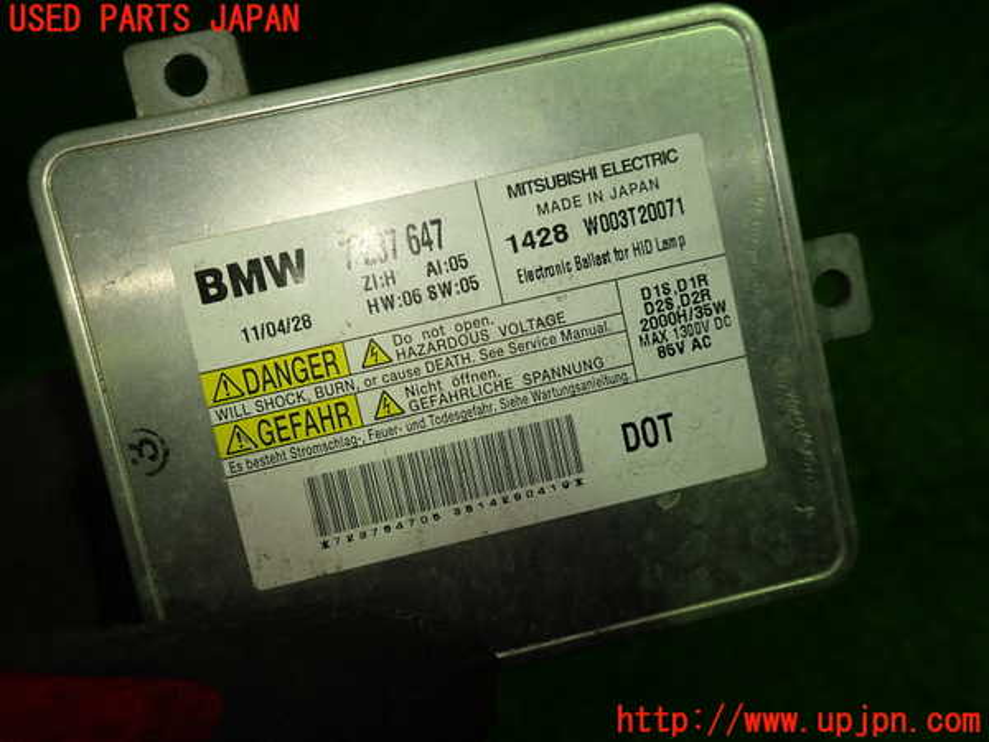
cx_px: 494
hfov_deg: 69.4
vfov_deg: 54.9
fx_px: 714
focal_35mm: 25
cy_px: 371
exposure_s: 1/80
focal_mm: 4.5
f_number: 2.8
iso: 100
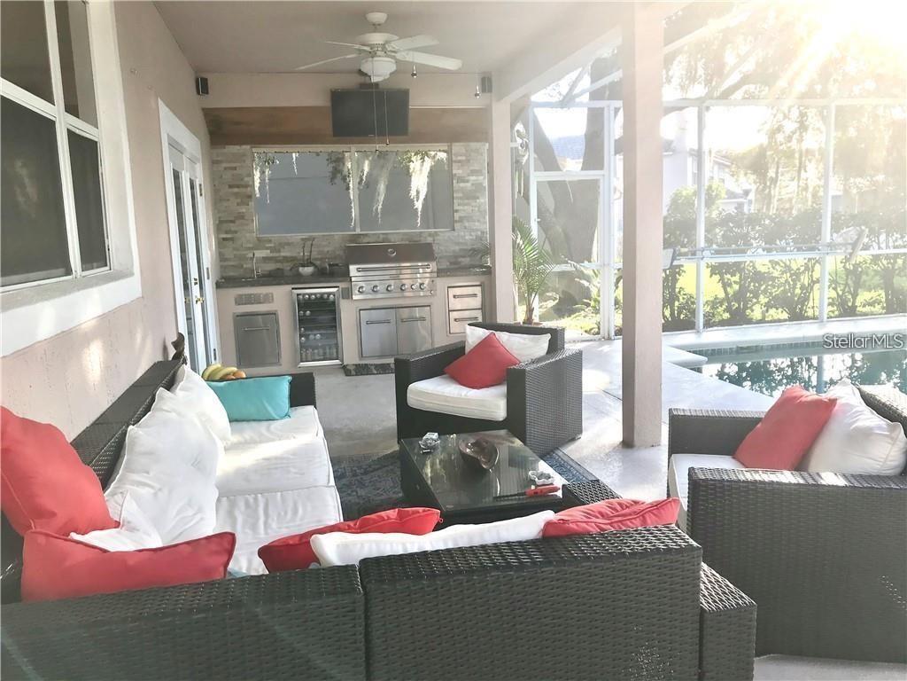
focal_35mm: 28
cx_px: 454
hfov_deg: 63.4
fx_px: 734
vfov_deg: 49.7
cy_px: 340
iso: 20
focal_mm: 3.99
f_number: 1.8
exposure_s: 1/176
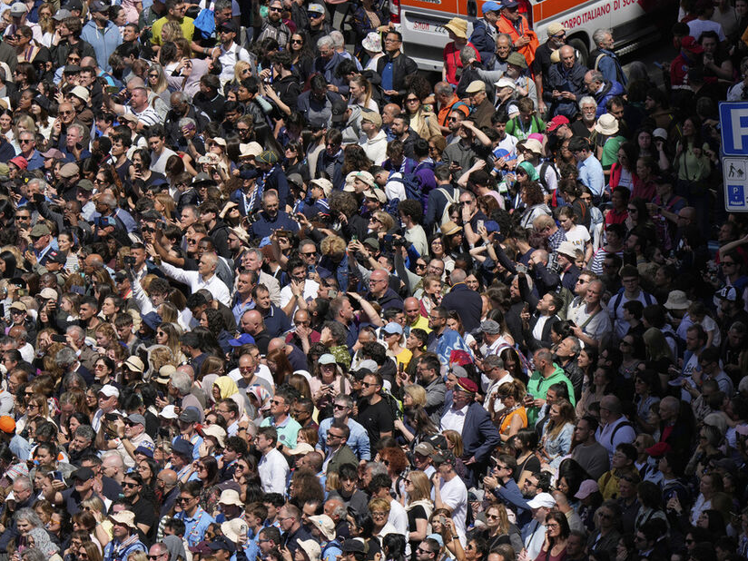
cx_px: 342
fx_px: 9400
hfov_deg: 4.6
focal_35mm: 435
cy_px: 280
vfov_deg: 3.4
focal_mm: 400
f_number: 6.3
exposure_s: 1/2000
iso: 320
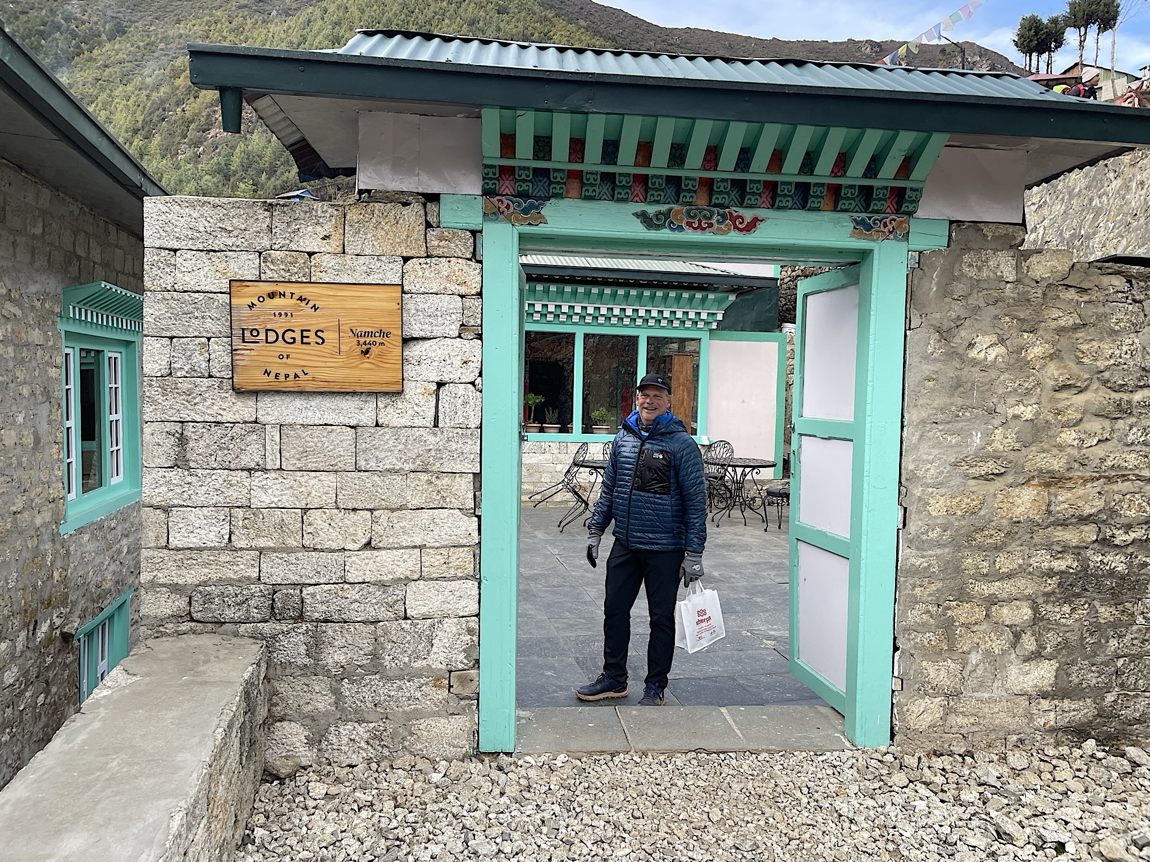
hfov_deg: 67.3
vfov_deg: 53.1
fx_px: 864
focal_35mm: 26
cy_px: 431
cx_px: 575
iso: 32
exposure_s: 1/384
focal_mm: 4.2
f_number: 1.6
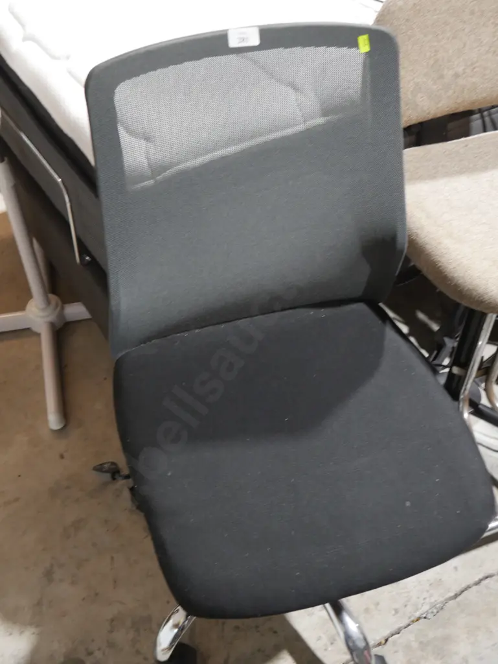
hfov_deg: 34.4
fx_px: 805
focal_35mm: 42
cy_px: 332
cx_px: 249
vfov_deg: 44.8
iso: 1000
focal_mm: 21
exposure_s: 1/60
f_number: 4.6
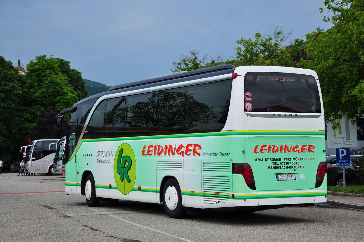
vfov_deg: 18.9
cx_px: 182
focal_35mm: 72
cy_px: 121
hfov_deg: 28.1
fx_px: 727
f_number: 4.8
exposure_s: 1/500
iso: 200
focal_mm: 48
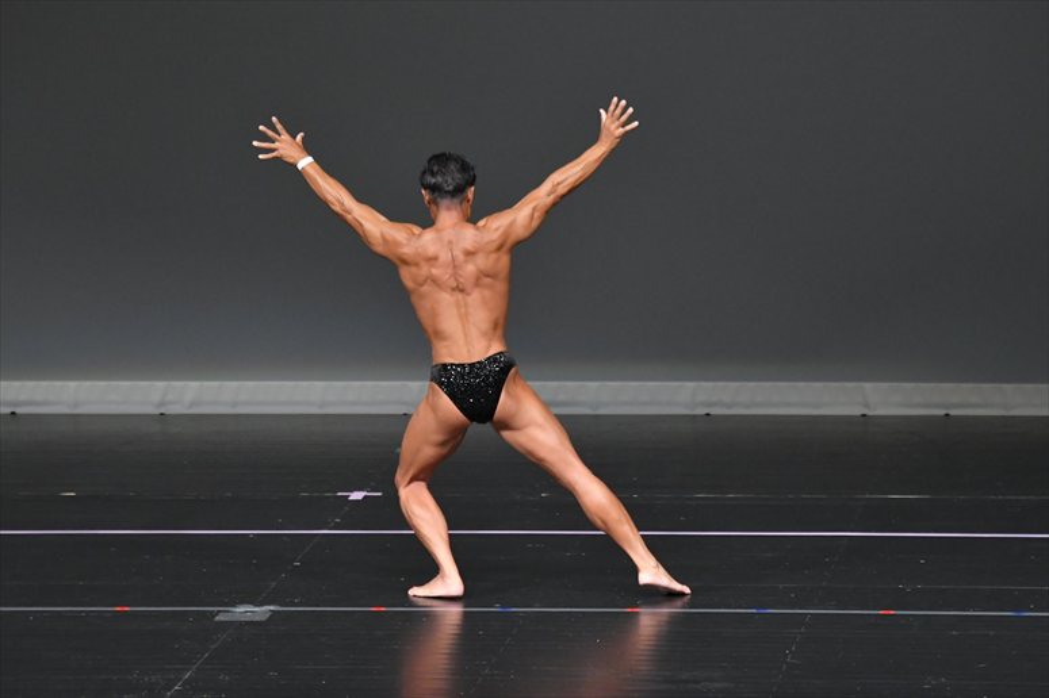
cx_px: 524
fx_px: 8301
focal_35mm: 285
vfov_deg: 4.8
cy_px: 349
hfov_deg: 7.2
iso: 4000
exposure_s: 1/400
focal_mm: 190
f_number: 5.6
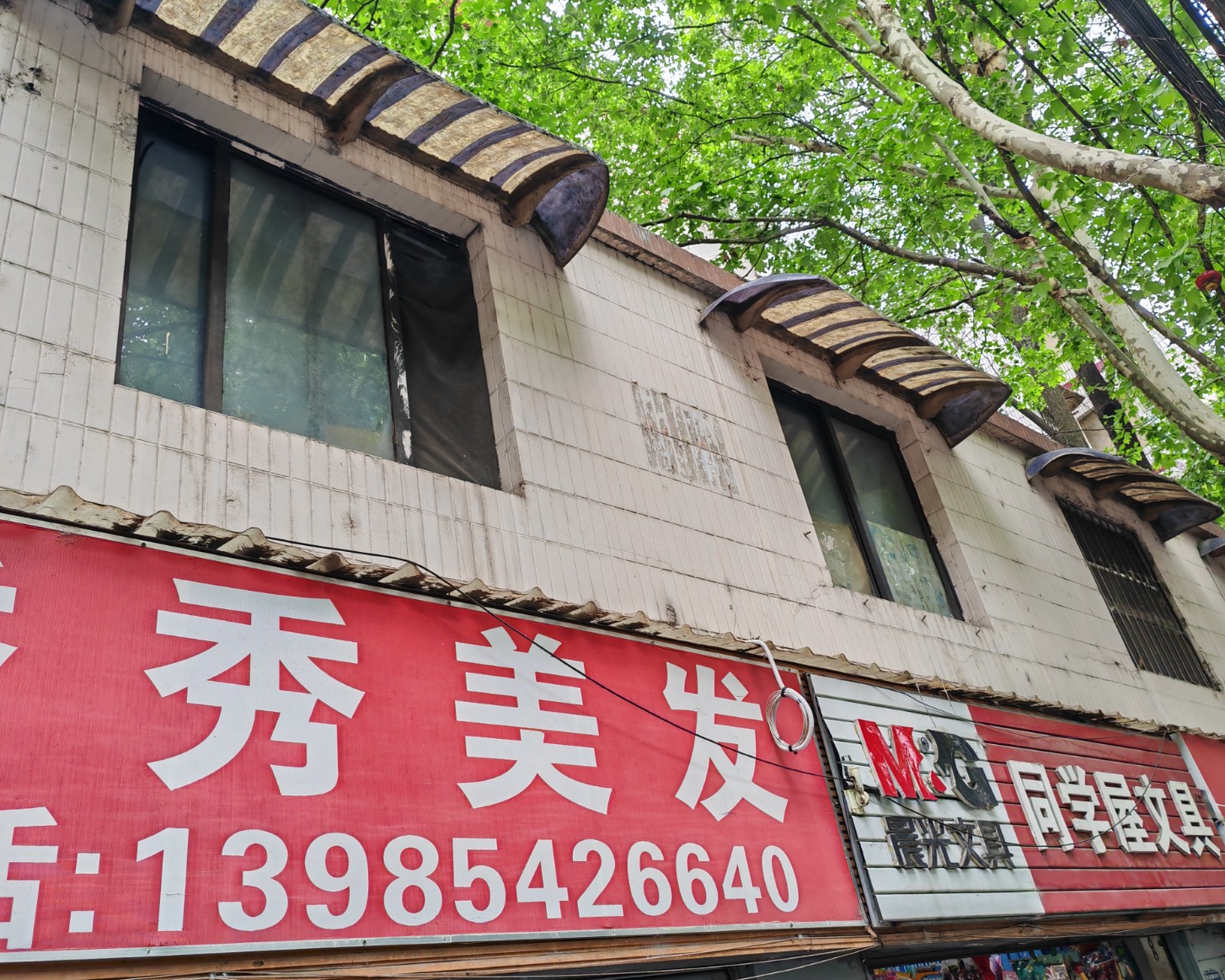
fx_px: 1051
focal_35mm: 29
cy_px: 479
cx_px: 591
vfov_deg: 50.0
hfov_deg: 60.4
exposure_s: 1/100
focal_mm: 5.52
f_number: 1.95
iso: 80
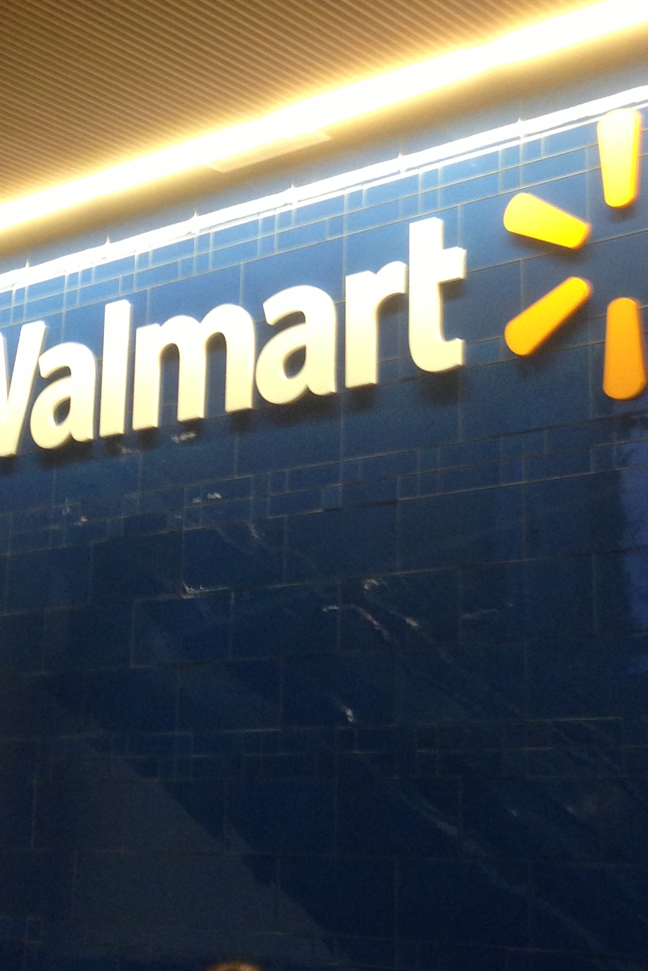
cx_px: 310
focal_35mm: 66
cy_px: 429
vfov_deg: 30.5
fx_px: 1781
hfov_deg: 20.6
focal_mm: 4.13
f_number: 2.4
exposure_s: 1/20
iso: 160
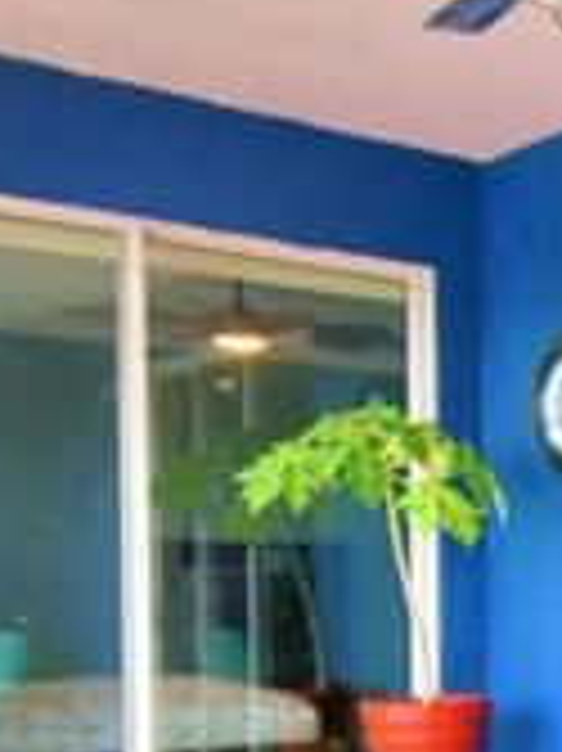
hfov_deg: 16.7
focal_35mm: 61
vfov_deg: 30.7
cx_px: 1180
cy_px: 628
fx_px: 1322
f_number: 4.5
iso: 400
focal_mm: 10
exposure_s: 1/100
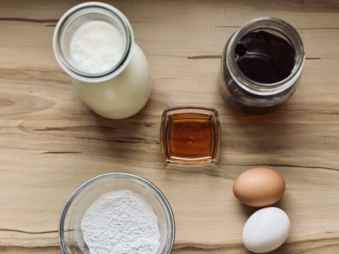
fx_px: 588
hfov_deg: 32.2
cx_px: 185
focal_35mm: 60
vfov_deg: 24.4
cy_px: 156
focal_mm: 6.86
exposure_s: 1/121
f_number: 1.78
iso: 125
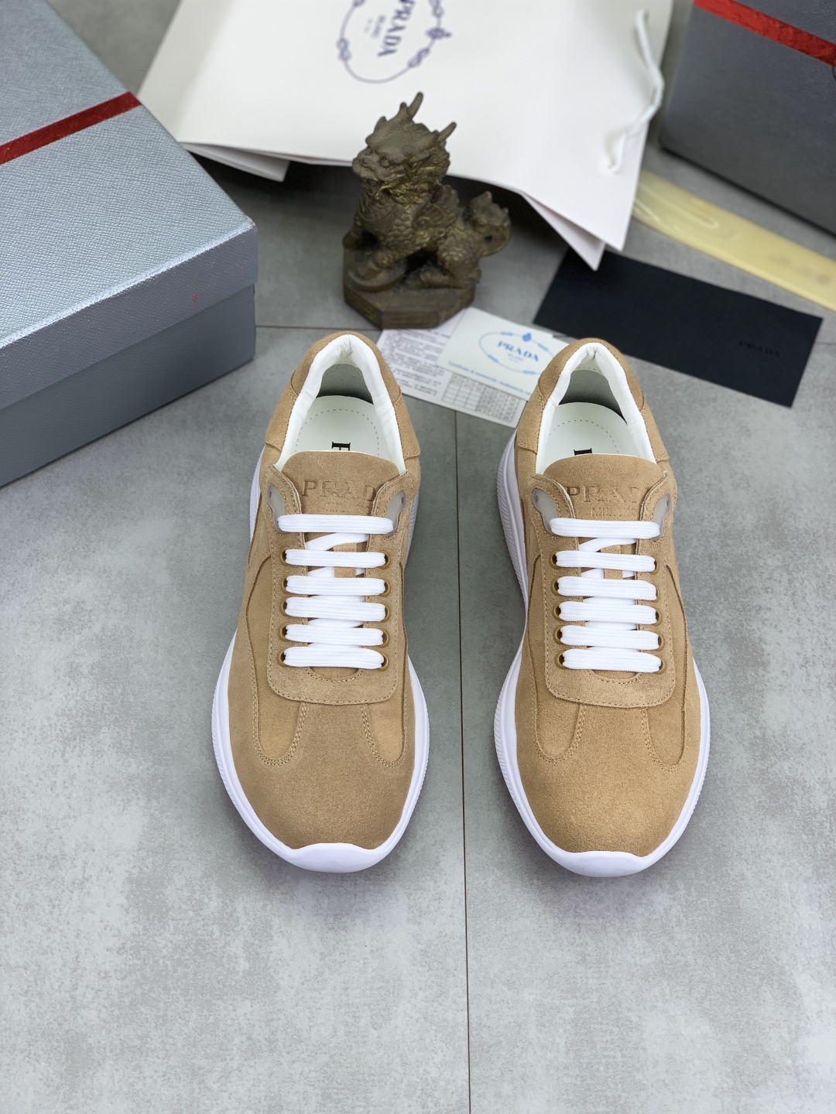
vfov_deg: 36.8
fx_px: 1674
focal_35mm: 52
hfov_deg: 28.0
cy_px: 557
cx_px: 418
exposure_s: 1/103
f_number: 2.4
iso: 16
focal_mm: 6
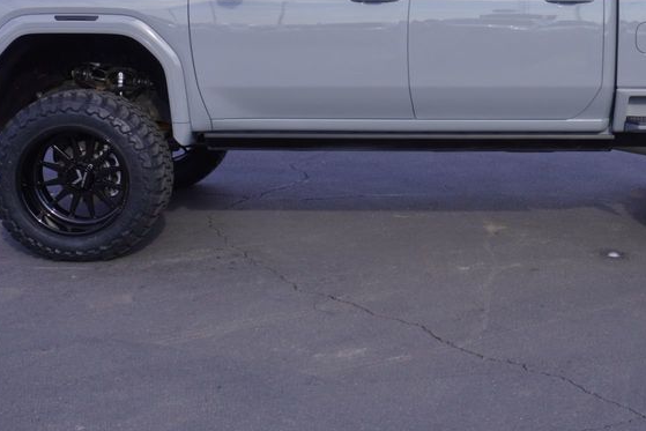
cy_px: 68
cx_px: 465
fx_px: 987
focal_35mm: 55
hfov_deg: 35.6
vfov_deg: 24.1
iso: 100
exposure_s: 1/125
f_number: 9
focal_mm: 20
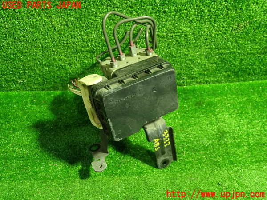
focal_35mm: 32
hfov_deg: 56.8
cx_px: 134
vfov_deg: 44.2
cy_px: 100
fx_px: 247
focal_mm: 5.79
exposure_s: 1/30
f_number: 2.4
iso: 500
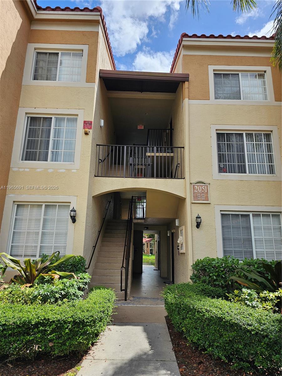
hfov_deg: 58.9
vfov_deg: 73.9
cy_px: 188
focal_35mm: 23
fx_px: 250
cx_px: 141
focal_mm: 6.3
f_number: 1.7
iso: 10
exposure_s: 1/586
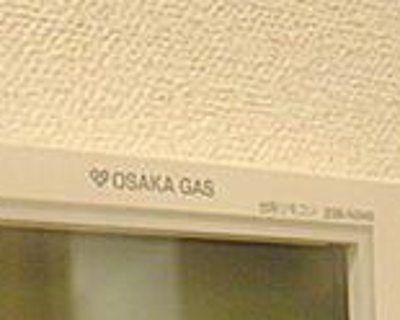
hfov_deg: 28.8
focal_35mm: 64
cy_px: 506
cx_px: 65
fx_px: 757
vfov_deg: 20.0
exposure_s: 1/40
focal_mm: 11
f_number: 4.8
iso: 1600
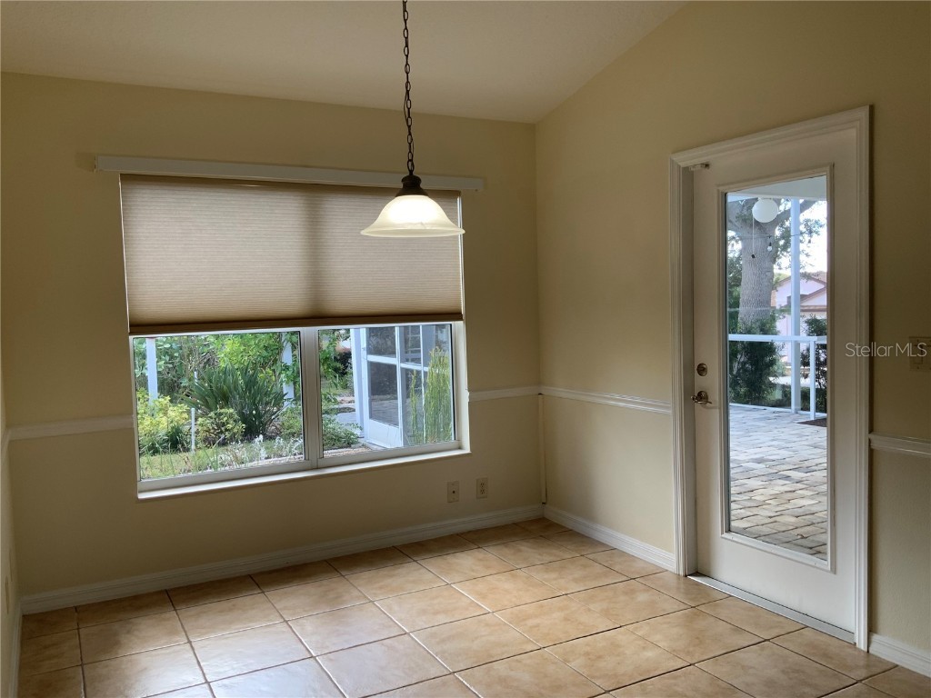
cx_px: 466
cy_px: 349
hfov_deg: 61.7
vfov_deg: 48.2
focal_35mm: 29
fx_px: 780
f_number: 1.8
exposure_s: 1/120
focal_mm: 3
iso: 40
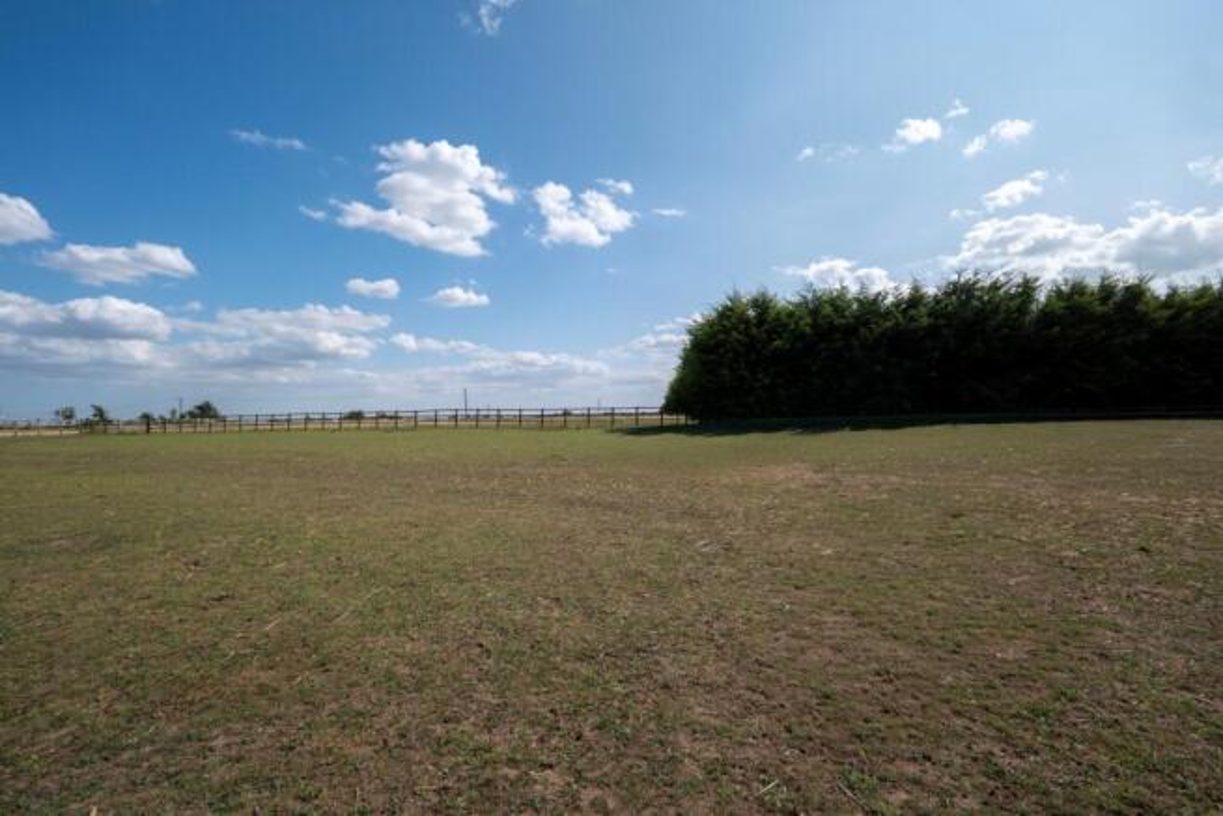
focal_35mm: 14
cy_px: 408
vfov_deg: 81.2
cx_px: 612
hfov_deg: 104.2
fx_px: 476
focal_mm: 14
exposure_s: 1/1600
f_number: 4.5
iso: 64
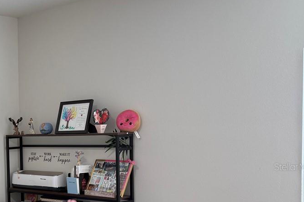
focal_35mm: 60
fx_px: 507
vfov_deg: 22.3
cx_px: -48
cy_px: 167
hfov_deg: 29.4
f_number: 1.78
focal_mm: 6.76
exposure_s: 1/120
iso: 100
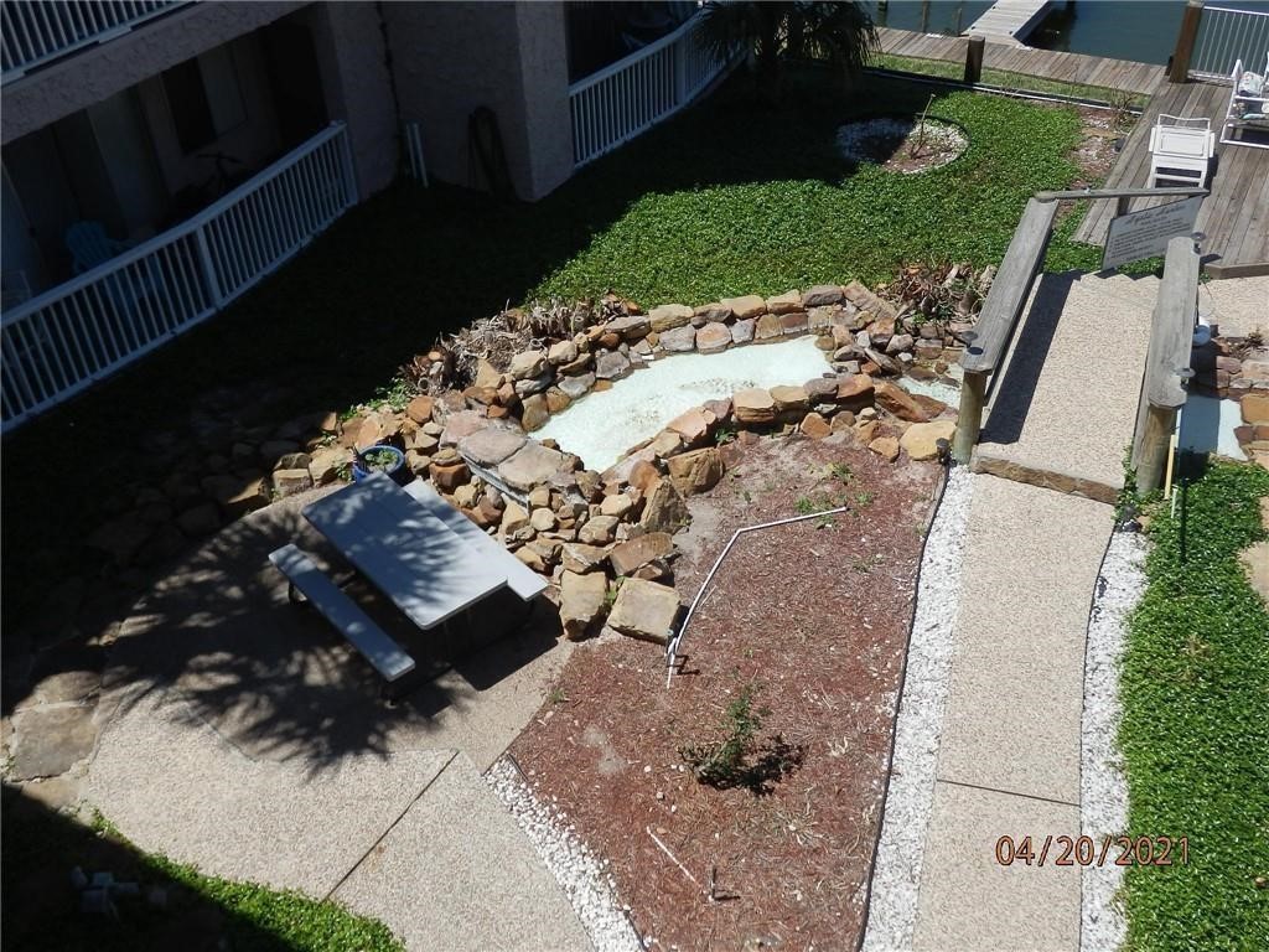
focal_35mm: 33
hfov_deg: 55.4
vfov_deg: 42.9
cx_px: 634
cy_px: 476
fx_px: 1210
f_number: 9.7
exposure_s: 1/160
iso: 80
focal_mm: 6
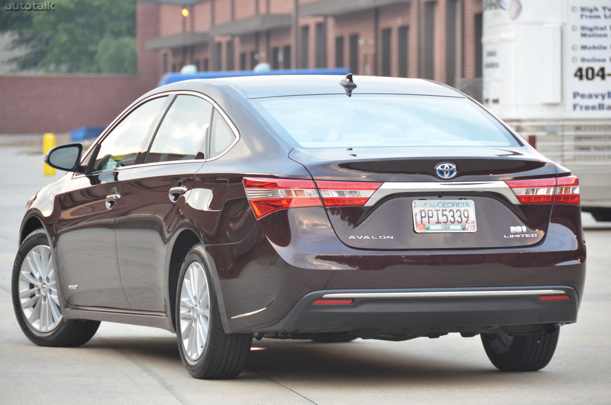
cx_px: 306
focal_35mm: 255
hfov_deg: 8.1
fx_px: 4319
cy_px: 202
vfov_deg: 5.4
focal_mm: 170
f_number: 5.6
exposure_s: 1/160
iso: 1600
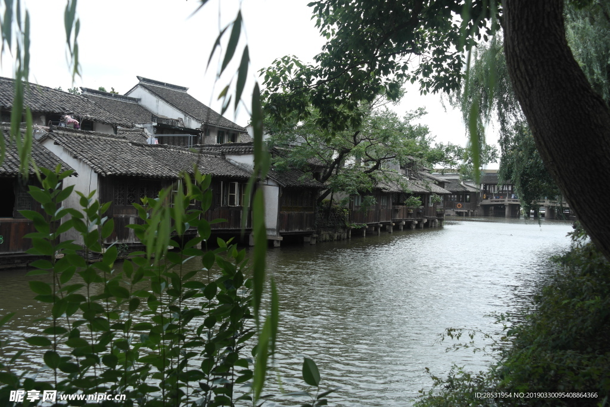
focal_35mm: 36
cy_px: 204
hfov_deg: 53.1
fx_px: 610
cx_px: 305
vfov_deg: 36.9
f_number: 5.6
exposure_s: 1/200
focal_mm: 24
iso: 100
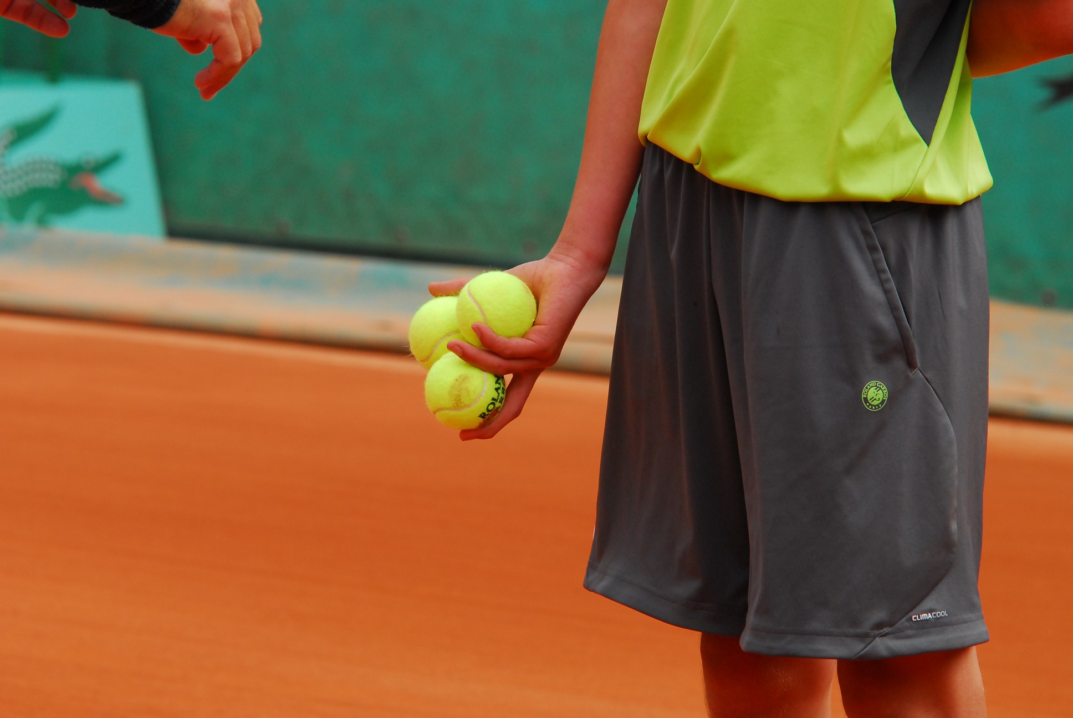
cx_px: 536
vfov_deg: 5.3
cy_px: 359
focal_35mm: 262
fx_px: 7833
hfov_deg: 7.8
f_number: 10
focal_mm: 175
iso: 400
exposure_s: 1/250
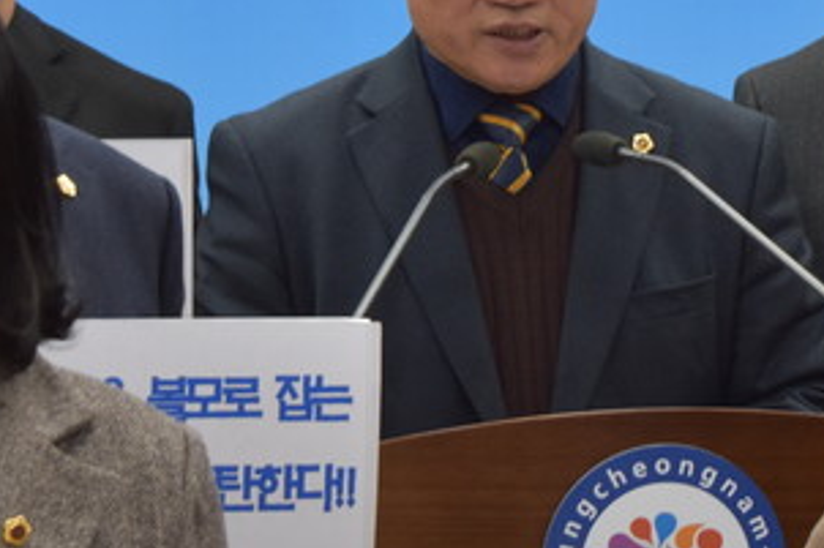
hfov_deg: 7.8
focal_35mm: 263
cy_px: -292
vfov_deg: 5.2
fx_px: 6007
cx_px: 516
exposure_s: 1/100
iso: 400
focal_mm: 55
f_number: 5.6
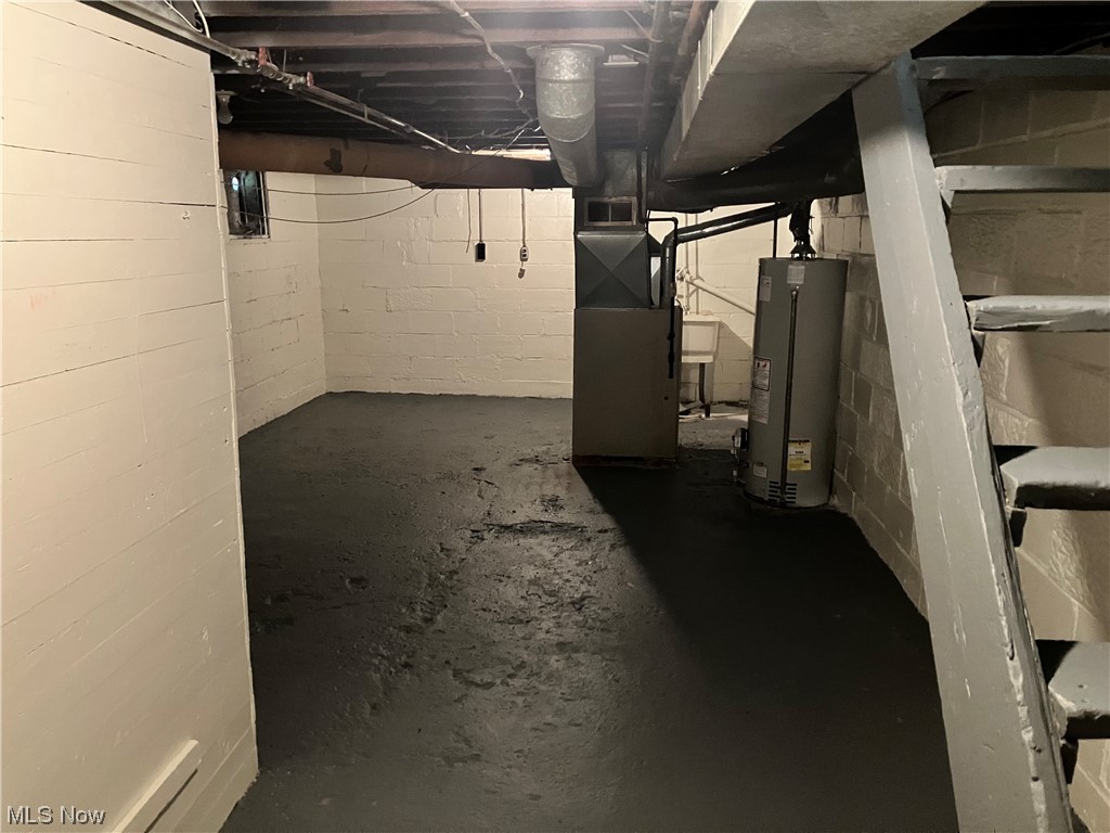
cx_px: 555
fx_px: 898
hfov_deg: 63.4
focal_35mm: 28
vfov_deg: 49.7
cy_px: 416
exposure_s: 1/20
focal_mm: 3.99
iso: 640
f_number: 1.8
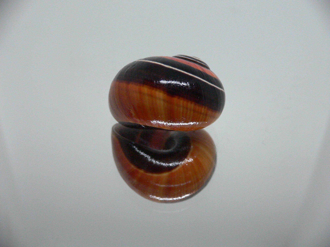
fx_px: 334
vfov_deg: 40.7
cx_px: 165
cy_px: 124
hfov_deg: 52.6
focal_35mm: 35
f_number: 2.8
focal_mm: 4.6
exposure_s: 1/50
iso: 200
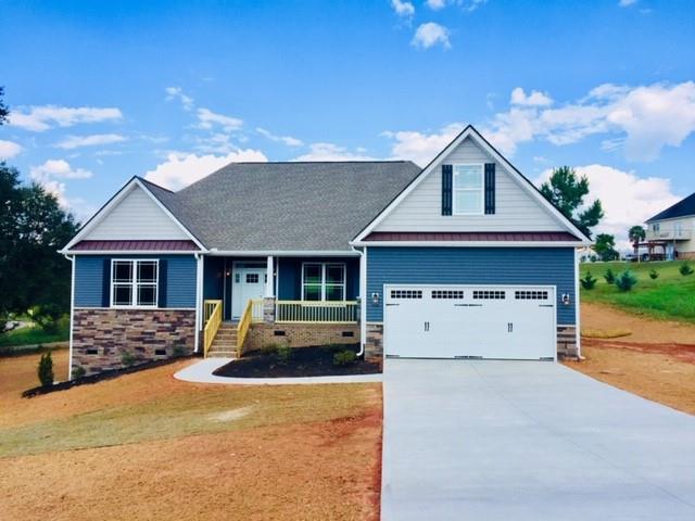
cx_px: 348
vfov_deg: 48.2
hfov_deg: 61.7
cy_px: 260
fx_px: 582
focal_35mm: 29
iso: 32
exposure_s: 1/842
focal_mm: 4.15
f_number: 2.2
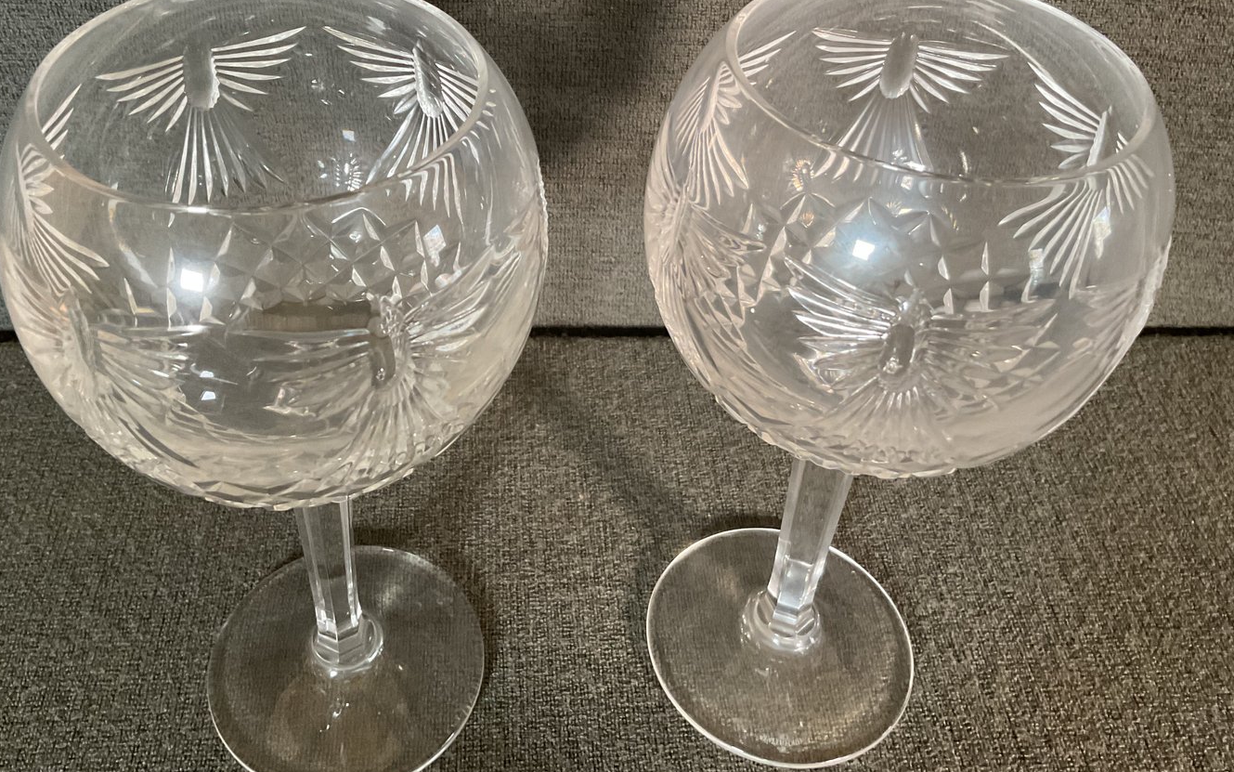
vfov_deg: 35.9
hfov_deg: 55.2
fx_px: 1177
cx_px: 559
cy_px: 254
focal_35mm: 35
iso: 200
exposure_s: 1/60
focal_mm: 3
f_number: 1.8
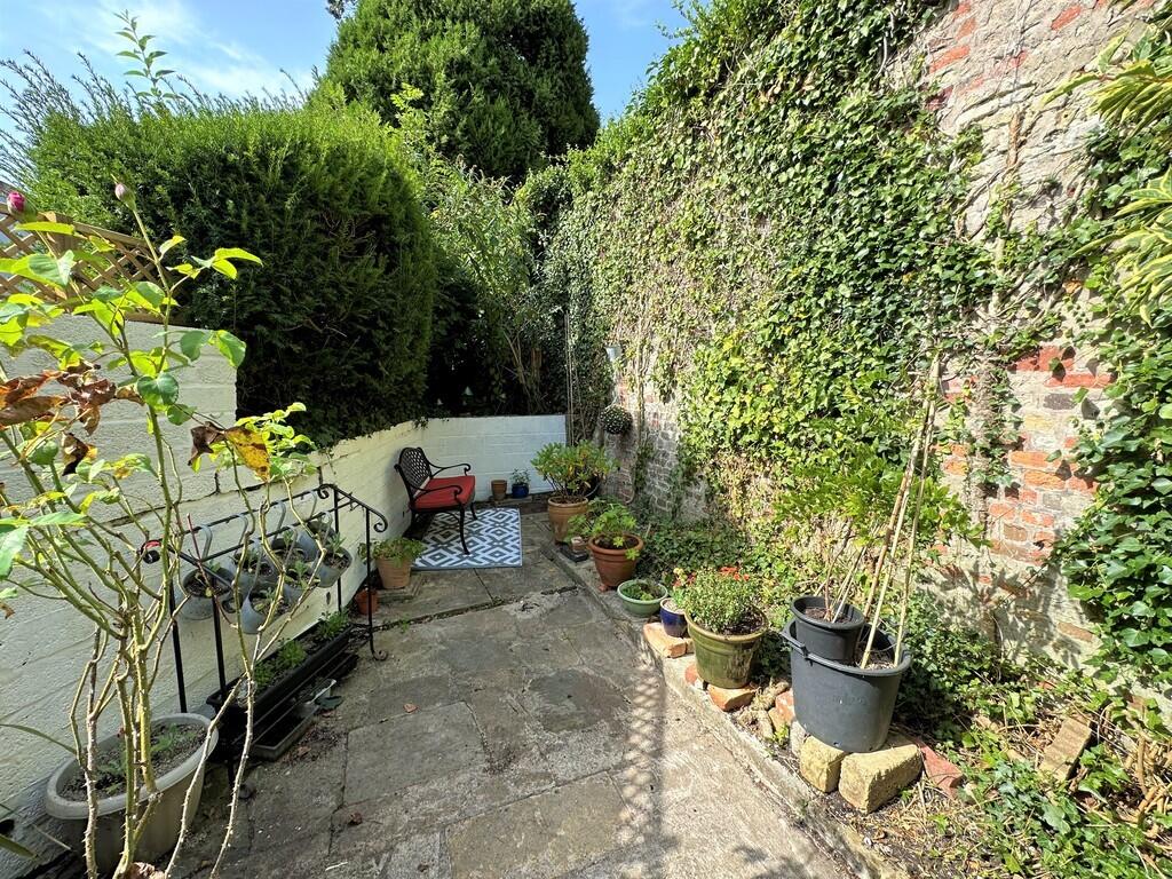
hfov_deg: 102.1
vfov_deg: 85.7
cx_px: 586
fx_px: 474
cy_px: 440
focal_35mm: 14
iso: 40
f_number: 2.2
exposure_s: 1/473
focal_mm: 2.22
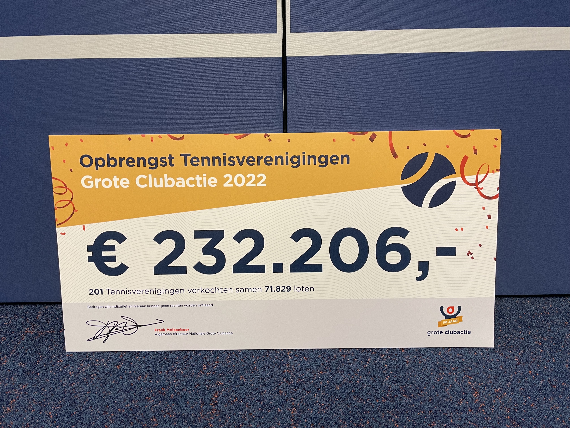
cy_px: 214
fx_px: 428
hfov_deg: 67.3
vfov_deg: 53.1
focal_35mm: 26
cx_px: 285
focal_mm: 4.2
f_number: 1.6
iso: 100
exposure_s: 1/50
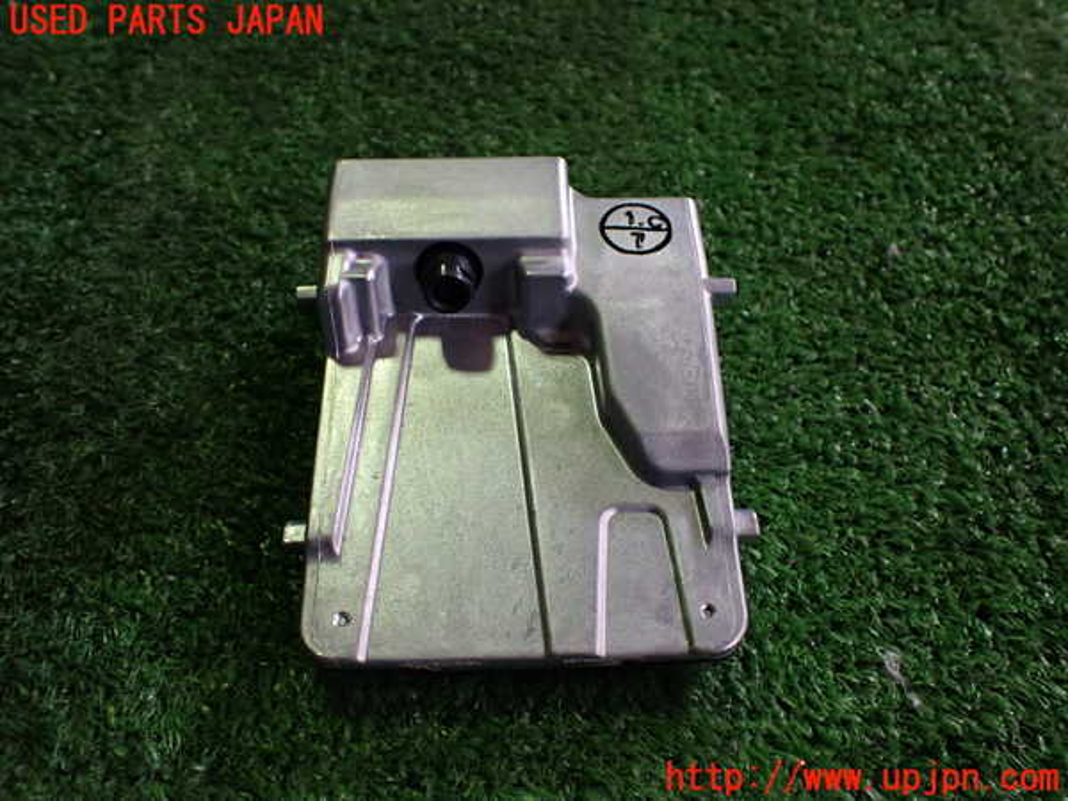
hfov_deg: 60.0
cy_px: 400
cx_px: 534
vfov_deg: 46.8
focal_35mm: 30
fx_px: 926
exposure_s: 1/125
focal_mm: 5.4
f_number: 2.3
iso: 400
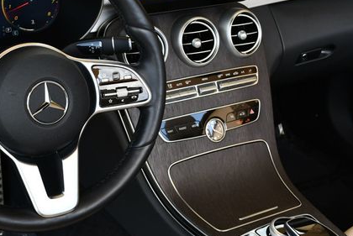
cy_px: 92
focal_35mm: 67
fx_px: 658
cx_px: 92
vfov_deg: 20.3
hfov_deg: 29.6
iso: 400
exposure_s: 1/250
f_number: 5
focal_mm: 22
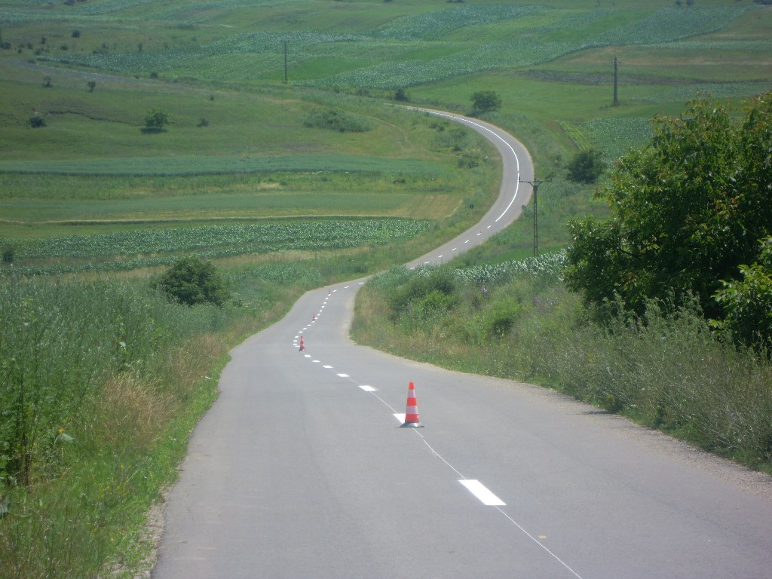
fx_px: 3122
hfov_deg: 14.1
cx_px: 386
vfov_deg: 10.6
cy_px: 290
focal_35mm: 140
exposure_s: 1/320
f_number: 6.6
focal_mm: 25
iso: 100
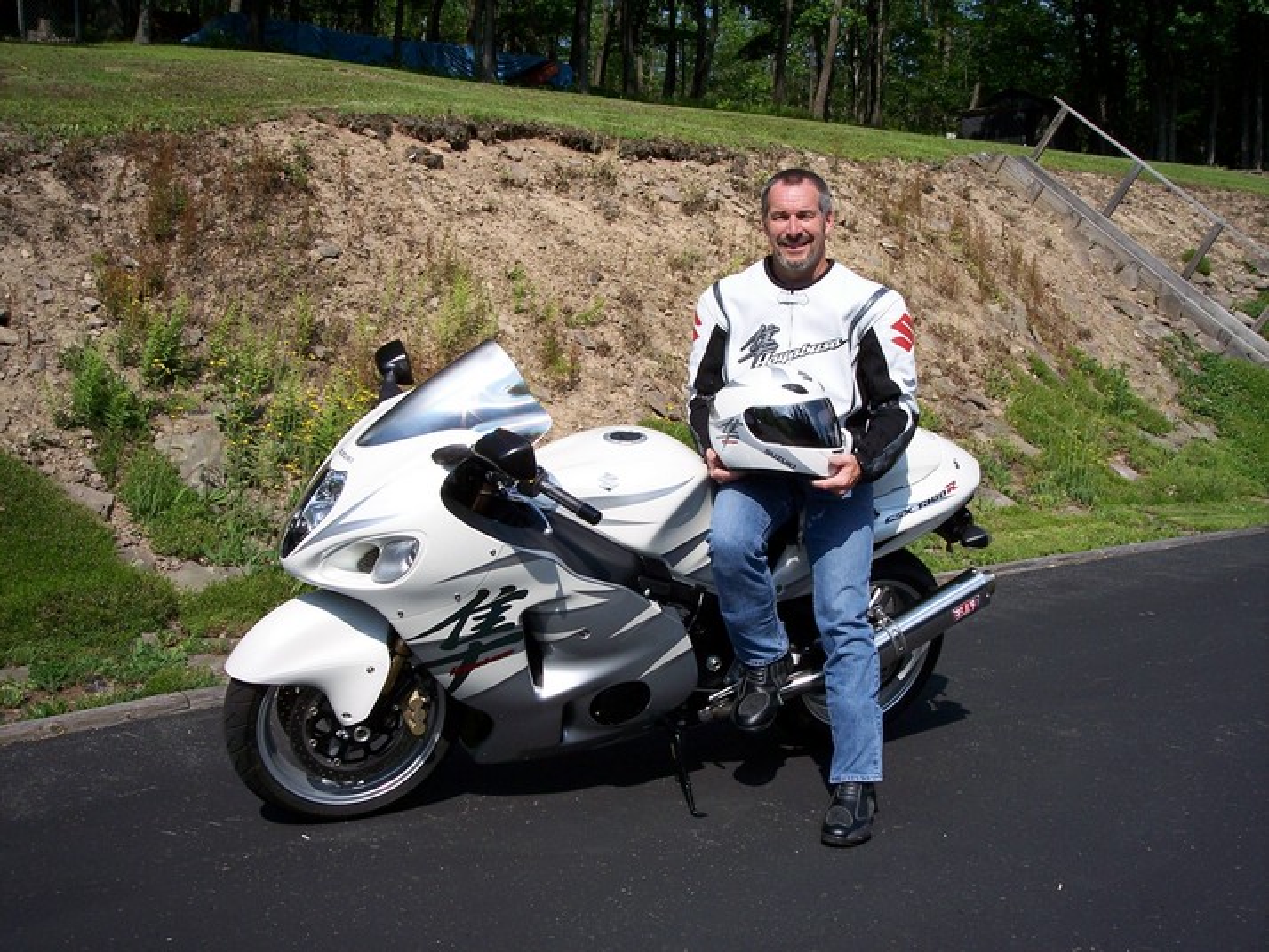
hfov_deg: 47.8
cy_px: 476
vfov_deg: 36.8
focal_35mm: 39
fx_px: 1430
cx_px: 634
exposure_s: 1/500
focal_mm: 8
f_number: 5.6
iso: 100
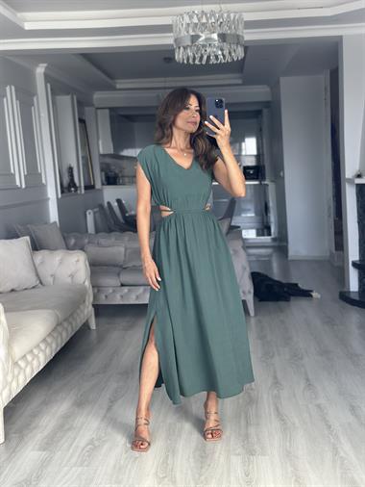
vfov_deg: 39.6
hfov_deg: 30.3
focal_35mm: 48
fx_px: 674
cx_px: 182
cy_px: 244
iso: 125
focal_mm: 6.86
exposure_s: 1/128
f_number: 1.78
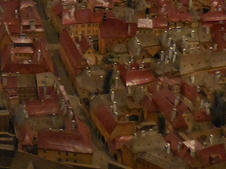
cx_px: -139
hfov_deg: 15.2
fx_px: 764
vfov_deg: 12.1
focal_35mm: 117
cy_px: -85
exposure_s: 1/10
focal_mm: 5.9
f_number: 3.7
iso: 800
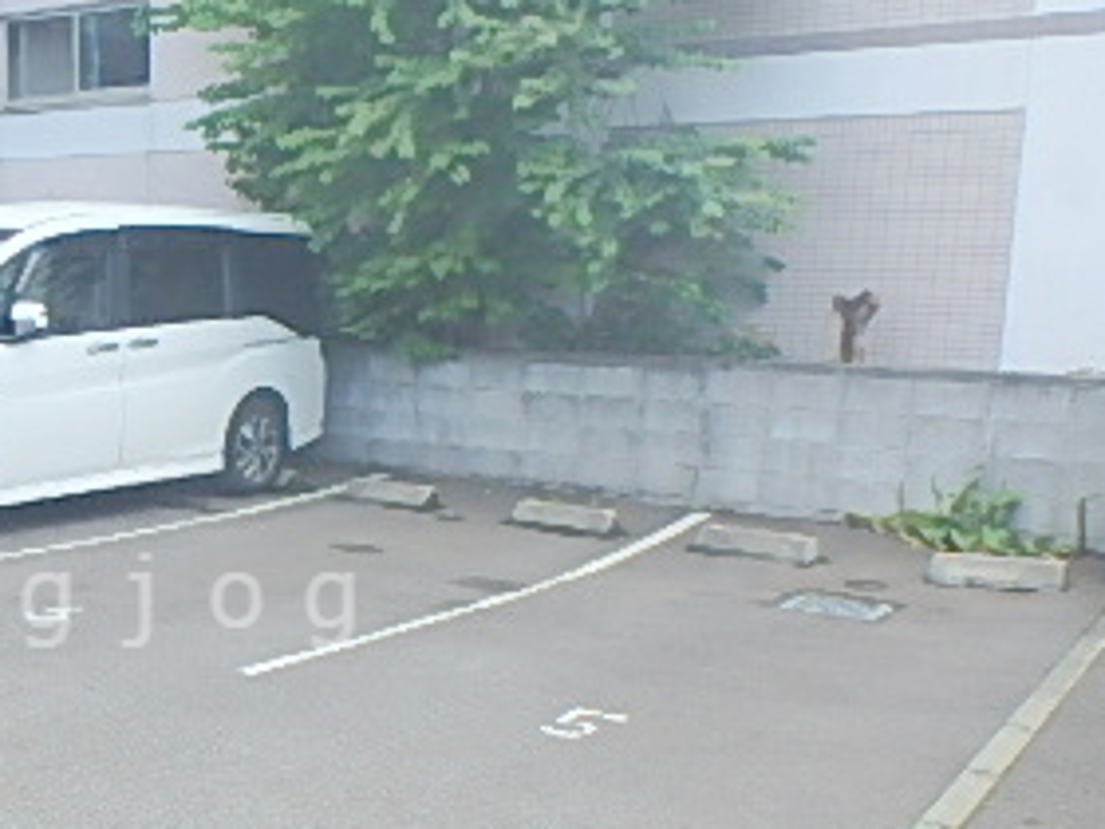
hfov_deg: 37.1
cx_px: 107
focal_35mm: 48
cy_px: 600
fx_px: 1532
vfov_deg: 29.9
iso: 125
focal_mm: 3.7
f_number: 3.5
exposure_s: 1/250
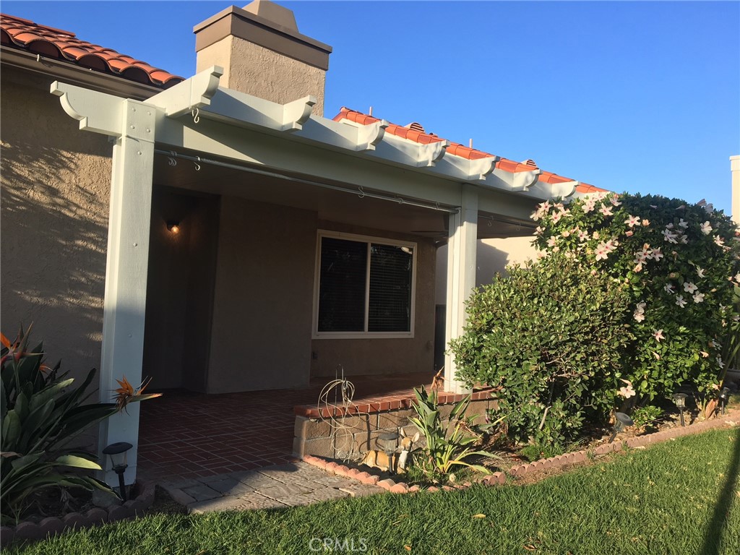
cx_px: 370
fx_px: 620
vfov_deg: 48.2
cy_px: 278
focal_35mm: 29
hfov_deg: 61.7
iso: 25
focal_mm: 4.15
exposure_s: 1/894
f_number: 2.2
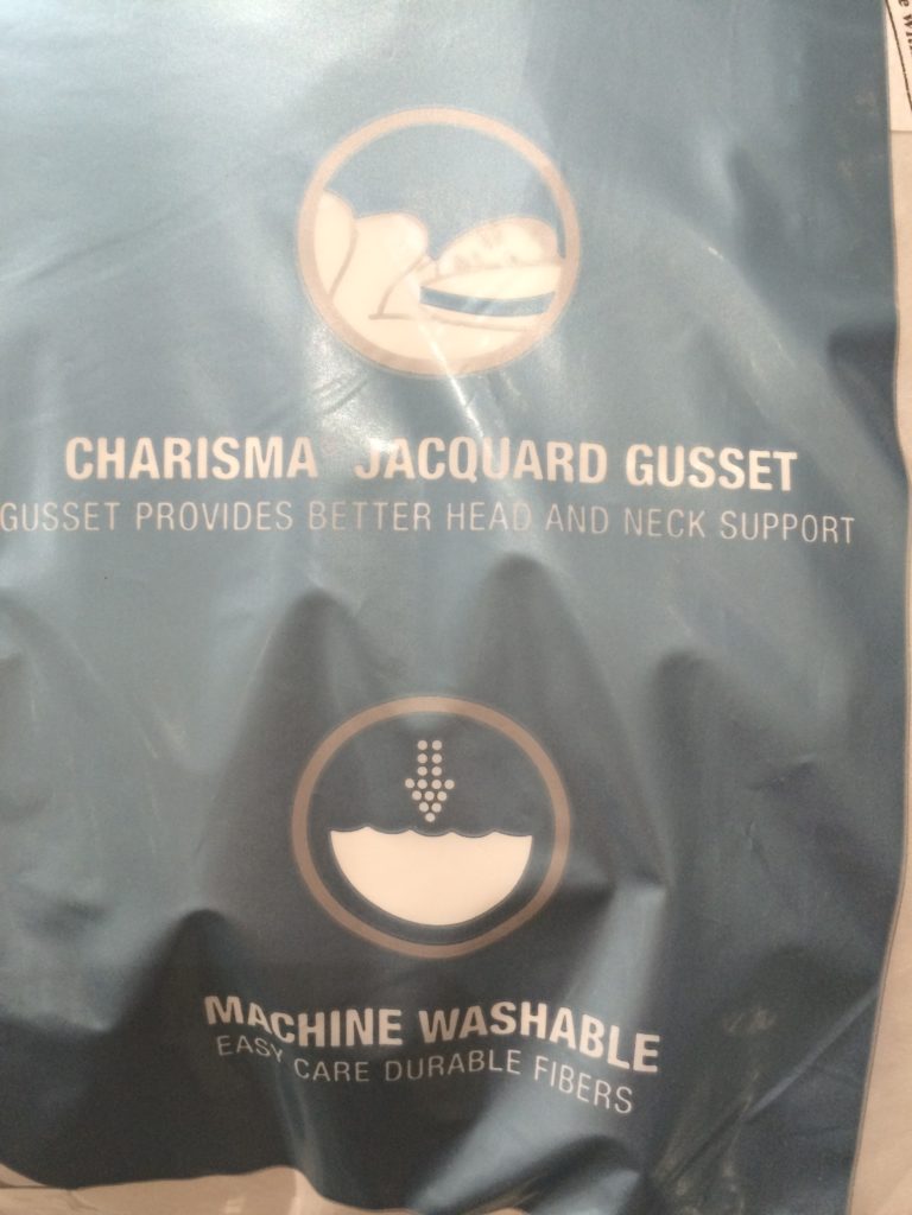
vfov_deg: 61.7
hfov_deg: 48.2
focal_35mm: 29
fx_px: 1019
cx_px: 456
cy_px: 608
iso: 80
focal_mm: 4.15
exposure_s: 1/33
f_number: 2.2
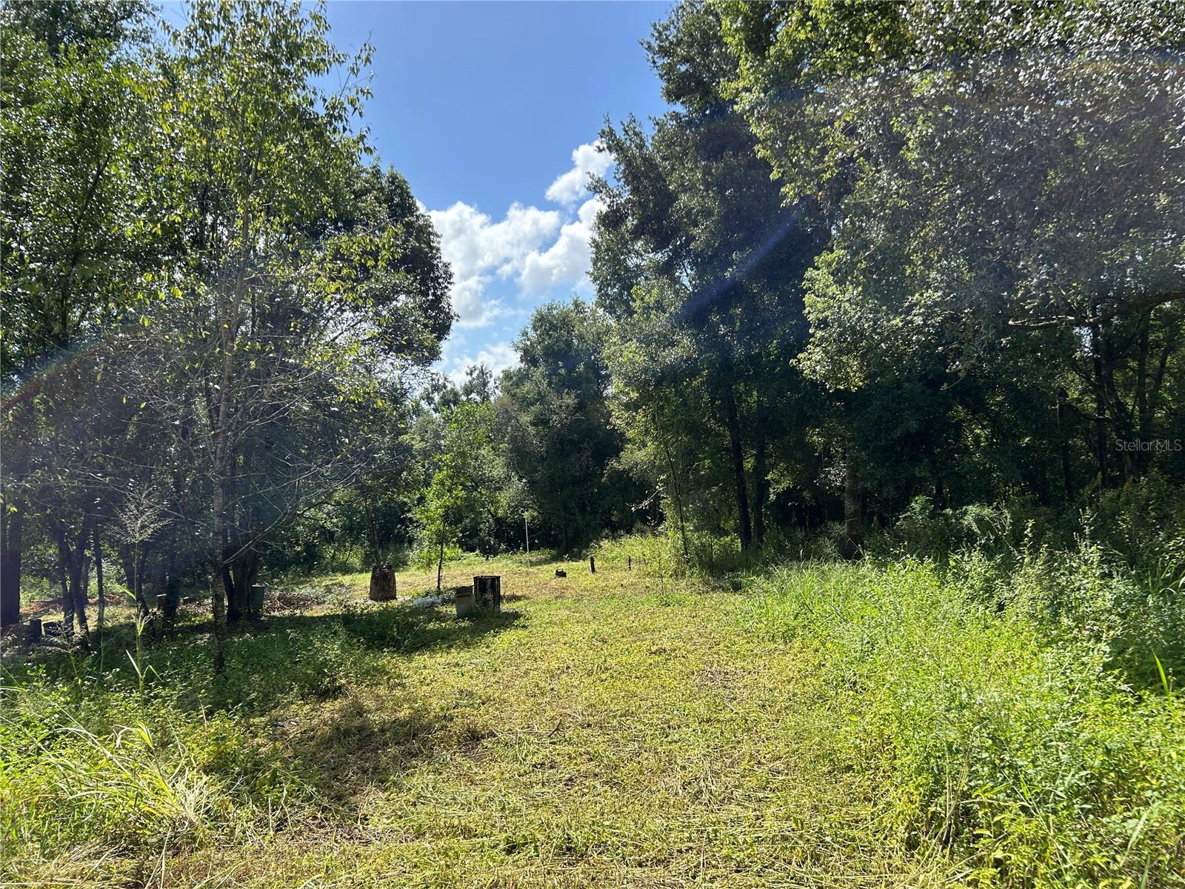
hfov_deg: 67.3
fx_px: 890
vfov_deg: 53.1
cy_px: 444
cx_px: 592
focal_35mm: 26
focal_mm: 5.7
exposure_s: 1/2045
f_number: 1.5
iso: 50
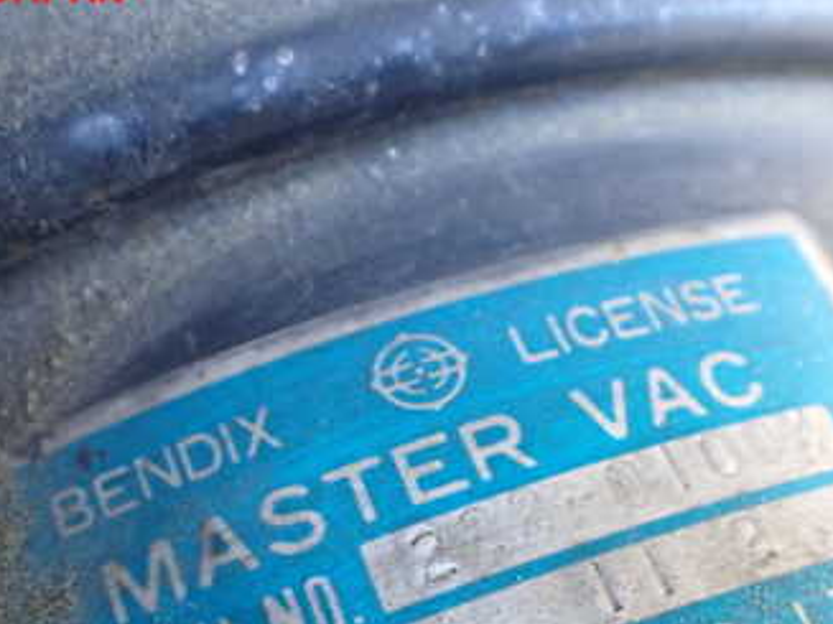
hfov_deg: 34.9
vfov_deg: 25.9
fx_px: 1323
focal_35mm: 55
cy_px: 527
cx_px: 425
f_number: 2.3
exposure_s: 1/125
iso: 640
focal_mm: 5.4
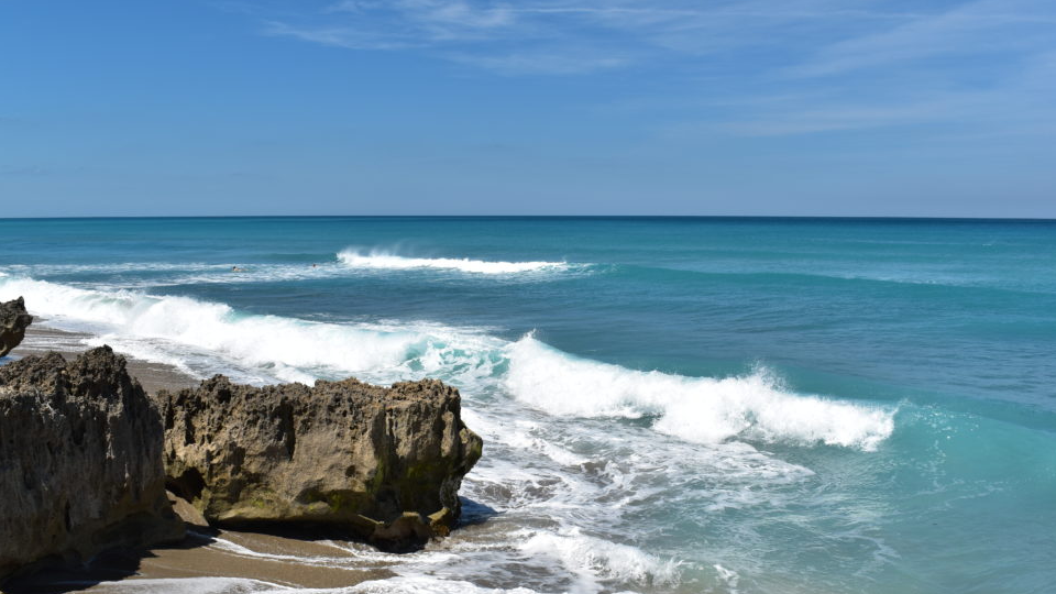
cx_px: 506
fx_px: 1080
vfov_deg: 30.7
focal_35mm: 39
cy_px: 365
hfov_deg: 52.1
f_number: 11
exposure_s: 1/640
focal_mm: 23
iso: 200
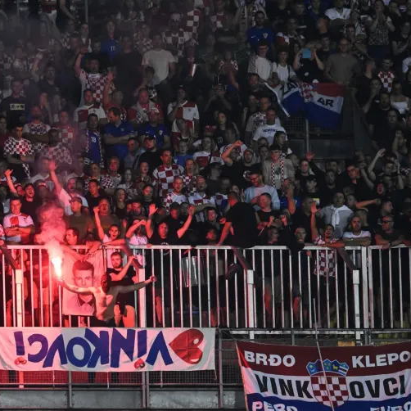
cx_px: 150
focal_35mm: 514
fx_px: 6905
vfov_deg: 3.4
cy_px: 206
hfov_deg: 3.4
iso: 5000
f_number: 4
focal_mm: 400
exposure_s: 1/640
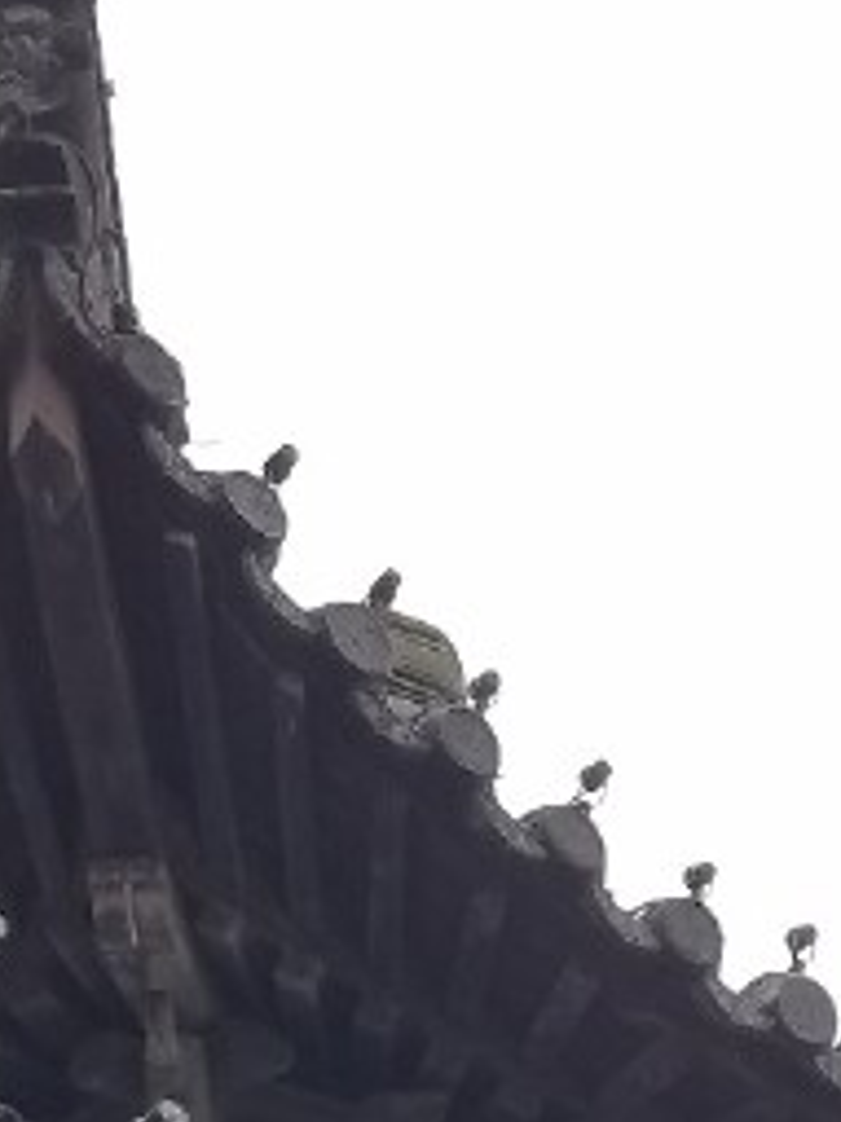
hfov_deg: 13.4
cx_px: 832
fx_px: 3534
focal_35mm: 109
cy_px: 2176
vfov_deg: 15.0
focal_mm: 4.2
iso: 50
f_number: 1.7
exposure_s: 1/1397
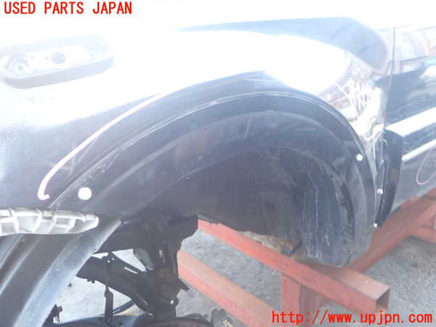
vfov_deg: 46.8
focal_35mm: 30
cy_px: 164
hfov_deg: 60.0
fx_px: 378
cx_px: 218
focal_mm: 5.4
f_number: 2.3
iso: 200
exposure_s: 1/50
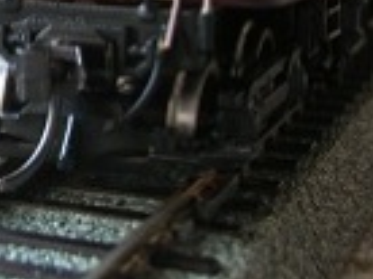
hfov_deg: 15.0
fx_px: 1366
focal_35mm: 127
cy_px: -74
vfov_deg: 11.4
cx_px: -86
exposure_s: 1/11.5
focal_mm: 5.8
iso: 50
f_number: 2.8
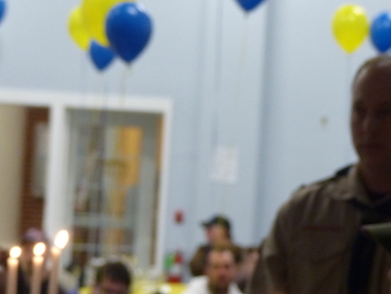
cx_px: 183
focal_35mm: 188
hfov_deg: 10.5
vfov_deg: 7.9
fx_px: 2126
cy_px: 227
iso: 400
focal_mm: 20.5
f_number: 2.8
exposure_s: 1/15
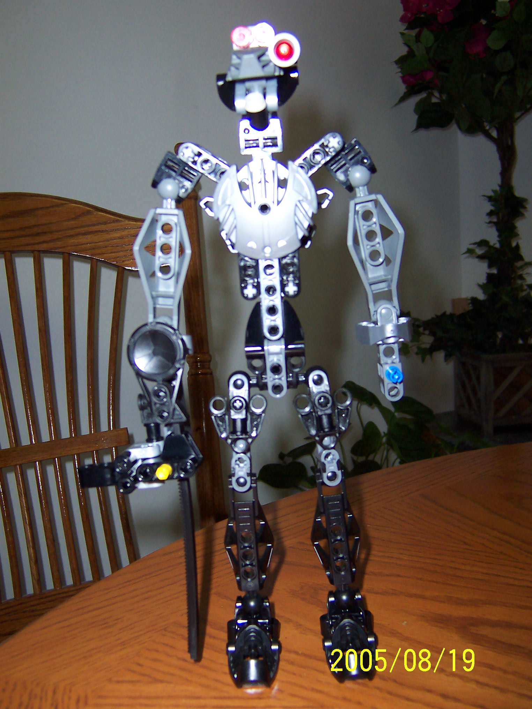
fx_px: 738
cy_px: 354
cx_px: 266
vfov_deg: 51.4
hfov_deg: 39.7
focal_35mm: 36
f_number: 2.8
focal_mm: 5.6
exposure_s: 1/60
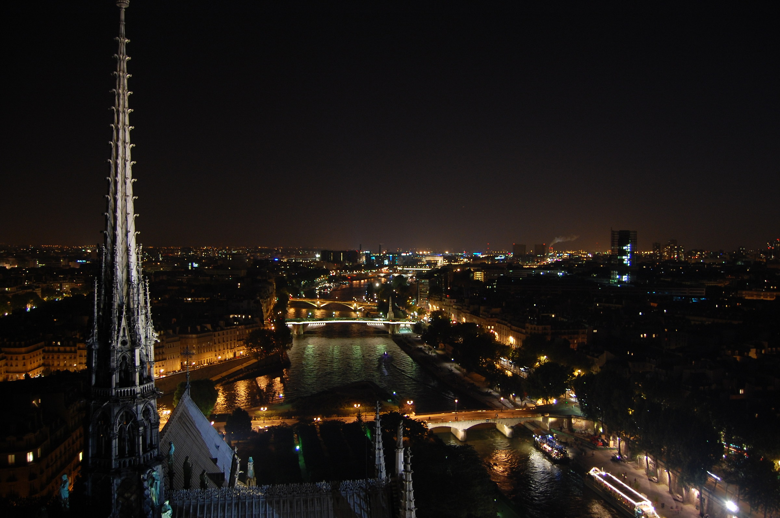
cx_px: 390
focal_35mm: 27
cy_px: 259
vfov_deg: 47.8
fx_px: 584
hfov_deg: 67.4
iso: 400
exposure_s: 1/2
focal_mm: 18
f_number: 3.5
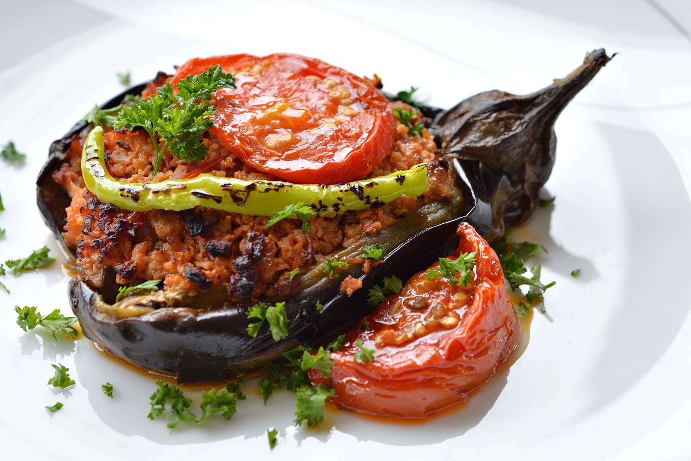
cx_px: 346
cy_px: 230
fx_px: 1728
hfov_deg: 22.6
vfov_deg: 15.2
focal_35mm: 90
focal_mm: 60
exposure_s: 1/125
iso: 800
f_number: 5
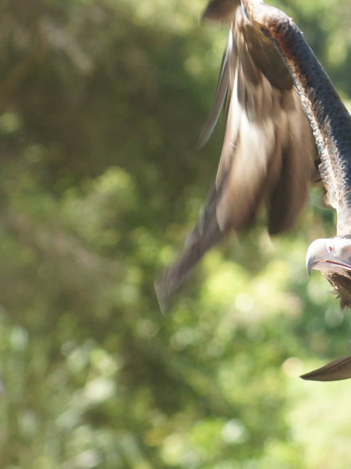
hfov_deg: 3.4
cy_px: 247
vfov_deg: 4.5
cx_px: 361
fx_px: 5925
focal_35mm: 438
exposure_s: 1/160
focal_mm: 150
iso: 400
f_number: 5.6
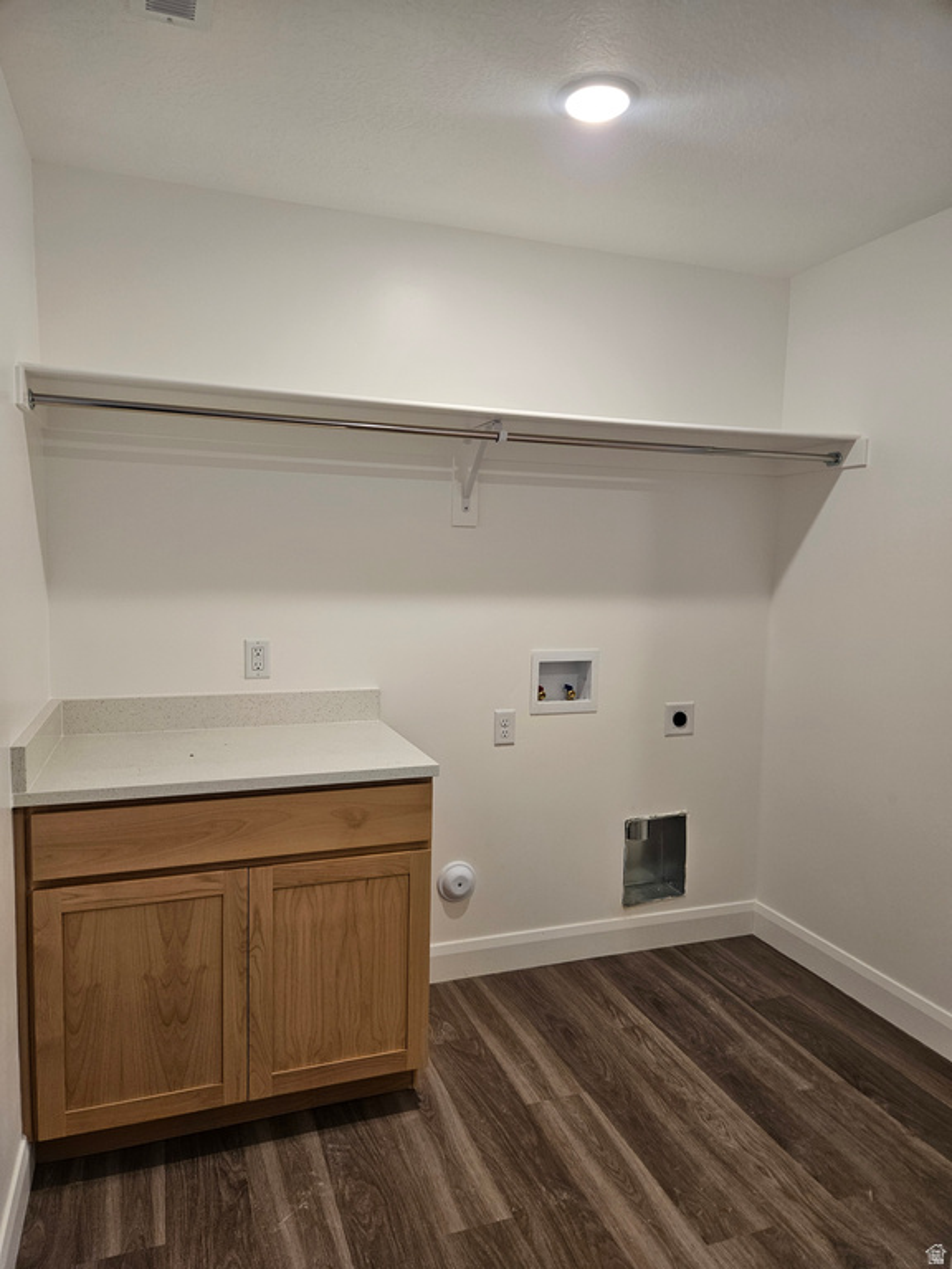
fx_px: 843
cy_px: 634
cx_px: 476
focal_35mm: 23
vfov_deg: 73.9
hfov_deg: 58.9
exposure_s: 1/120
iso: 160
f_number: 1.8
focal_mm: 5.4
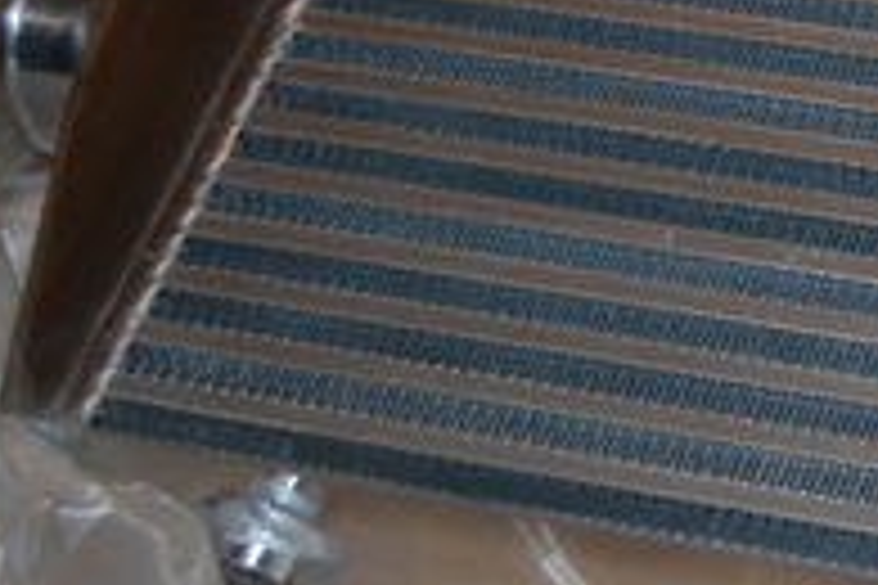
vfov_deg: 9.2
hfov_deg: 13.1
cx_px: 1306
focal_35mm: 148
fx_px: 3609
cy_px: 112
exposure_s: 1/80
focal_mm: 30
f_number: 4.2
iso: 500
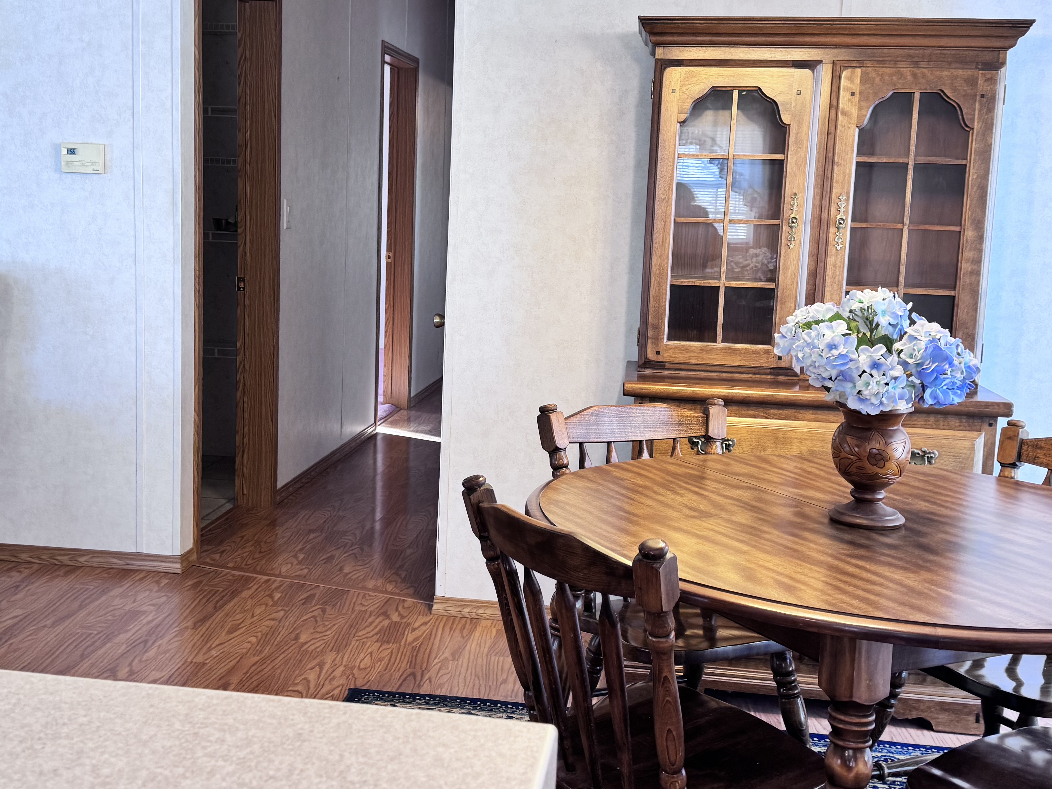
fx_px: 1276
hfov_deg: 44.7
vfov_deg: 34.3
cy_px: 345
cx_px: 468
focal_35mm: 42
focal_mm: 6.76
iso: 160
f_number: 1.78
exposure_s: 1/120
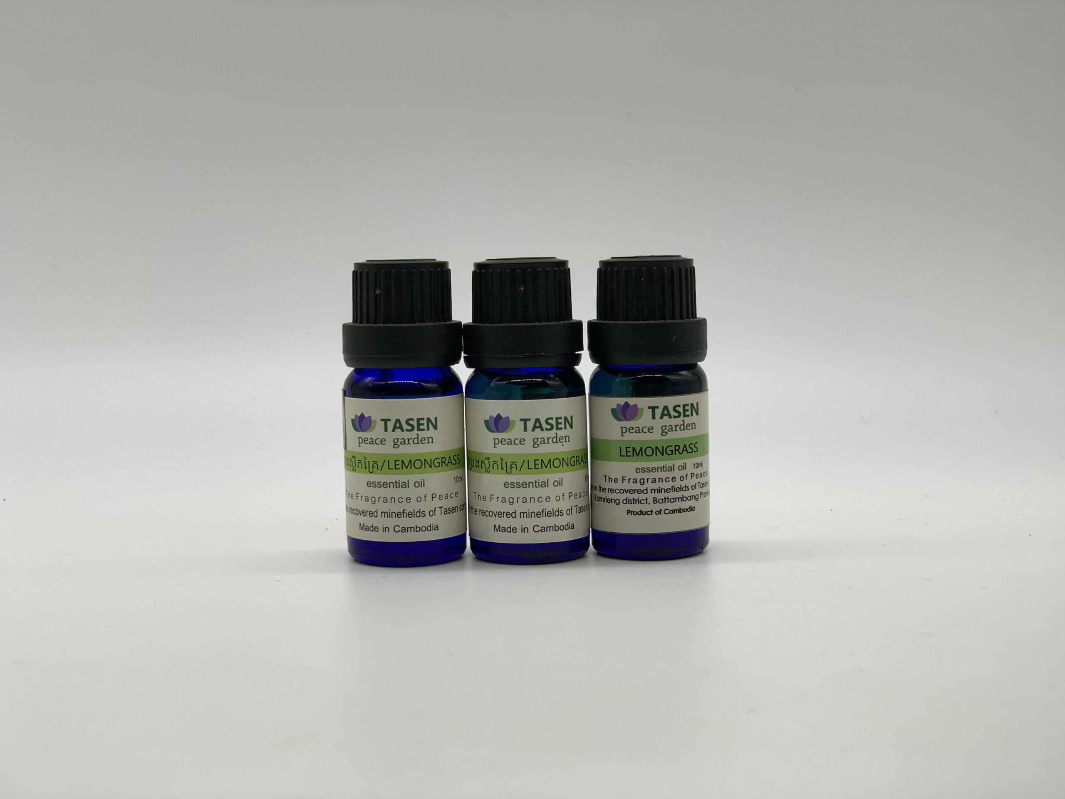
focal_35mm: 52
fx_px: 1600
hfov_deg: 36.8
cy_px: 400
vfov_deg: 28.0
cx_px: 532
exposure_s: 1/129
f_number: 2.4
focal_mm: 6
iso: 16
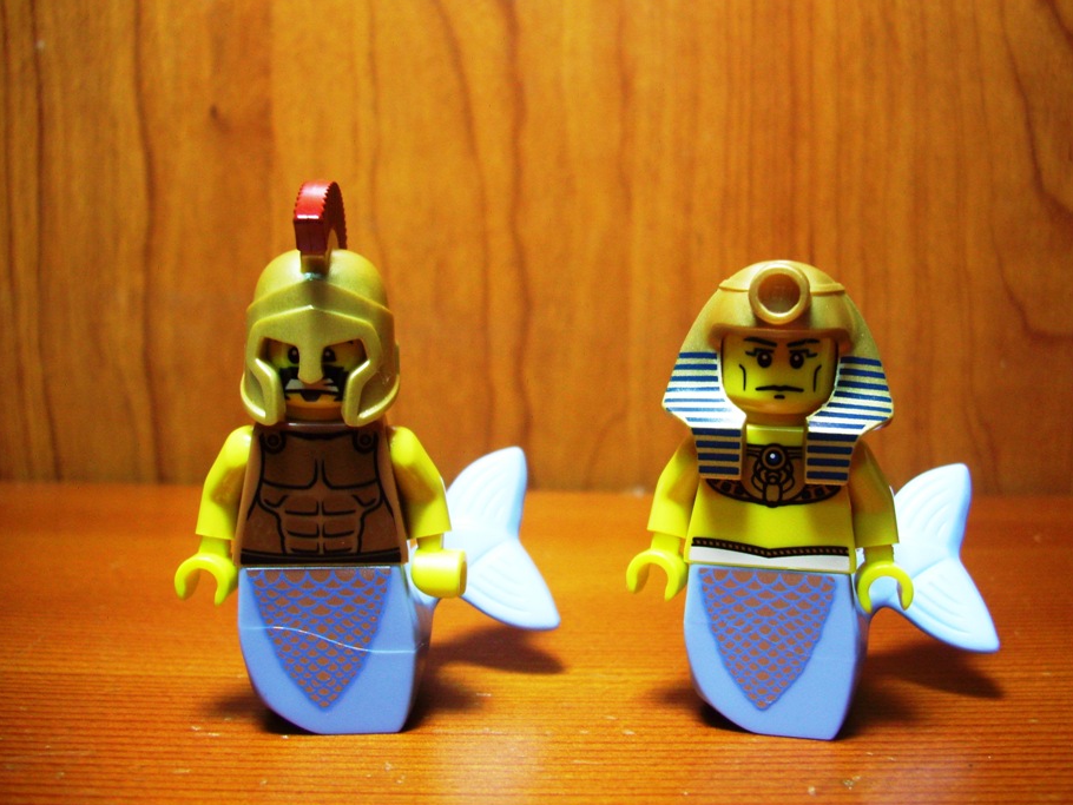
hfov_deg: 51.3
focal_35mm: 36
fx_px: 1116
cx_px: 561
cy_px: 414
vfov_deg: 39.7
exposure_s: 1/25
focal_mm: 5.7
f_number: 2.9
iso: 125
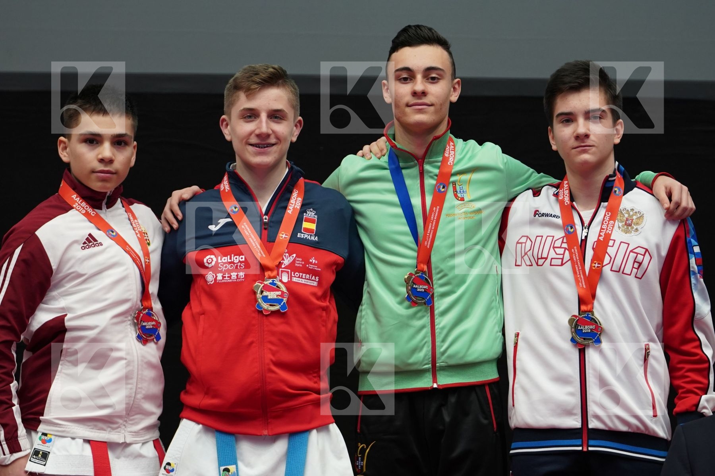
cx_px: 358
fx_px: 3634
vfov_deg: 7.5
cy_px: 238
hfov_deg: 11.2
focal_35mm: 183
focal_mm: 122
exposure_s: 1/320
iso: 1000
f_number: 2.8
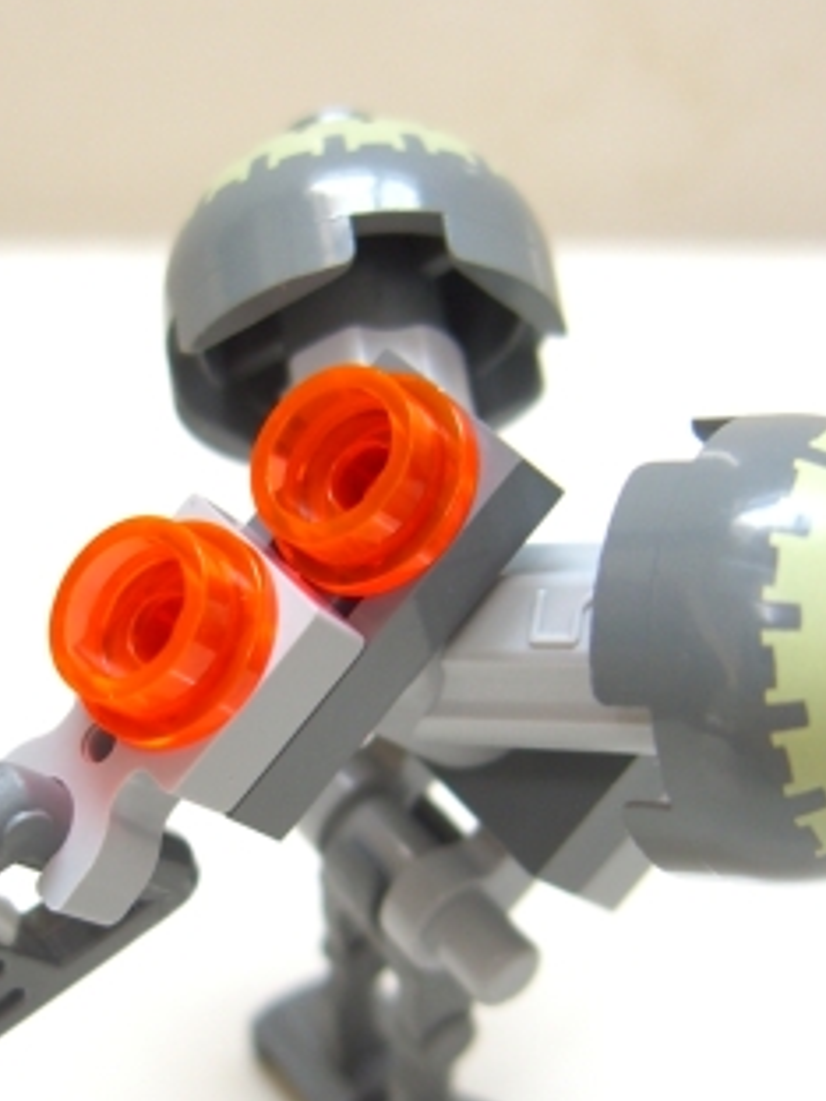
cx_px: 314
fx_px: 2354
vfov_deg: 26.2
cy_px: 699
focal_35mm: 74
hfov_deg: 19.9
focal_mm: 7.9
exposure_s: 1/8
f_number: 2.8
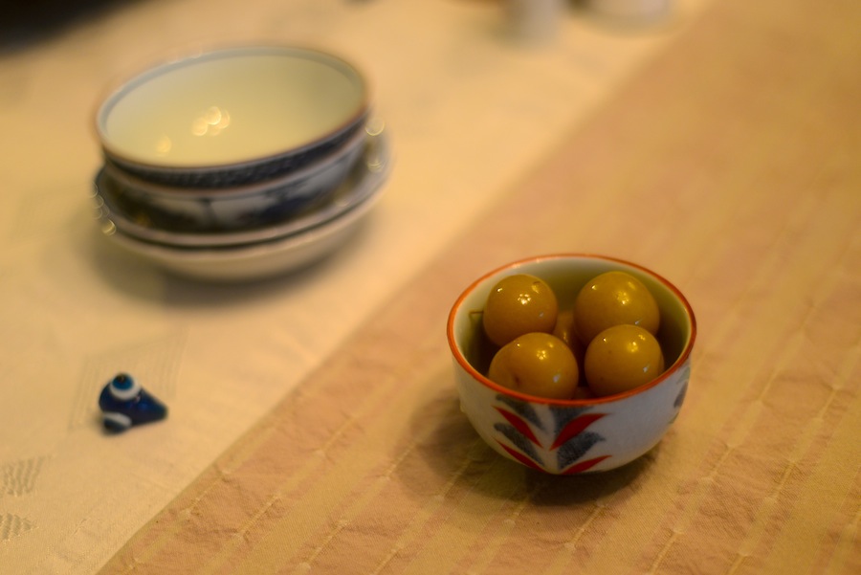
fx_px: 1196
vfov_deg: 27.0
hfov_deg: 39.6
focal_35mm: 50
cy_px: 288
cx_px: 430
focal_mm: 50
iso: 400
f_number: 1.8
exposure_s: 1/60
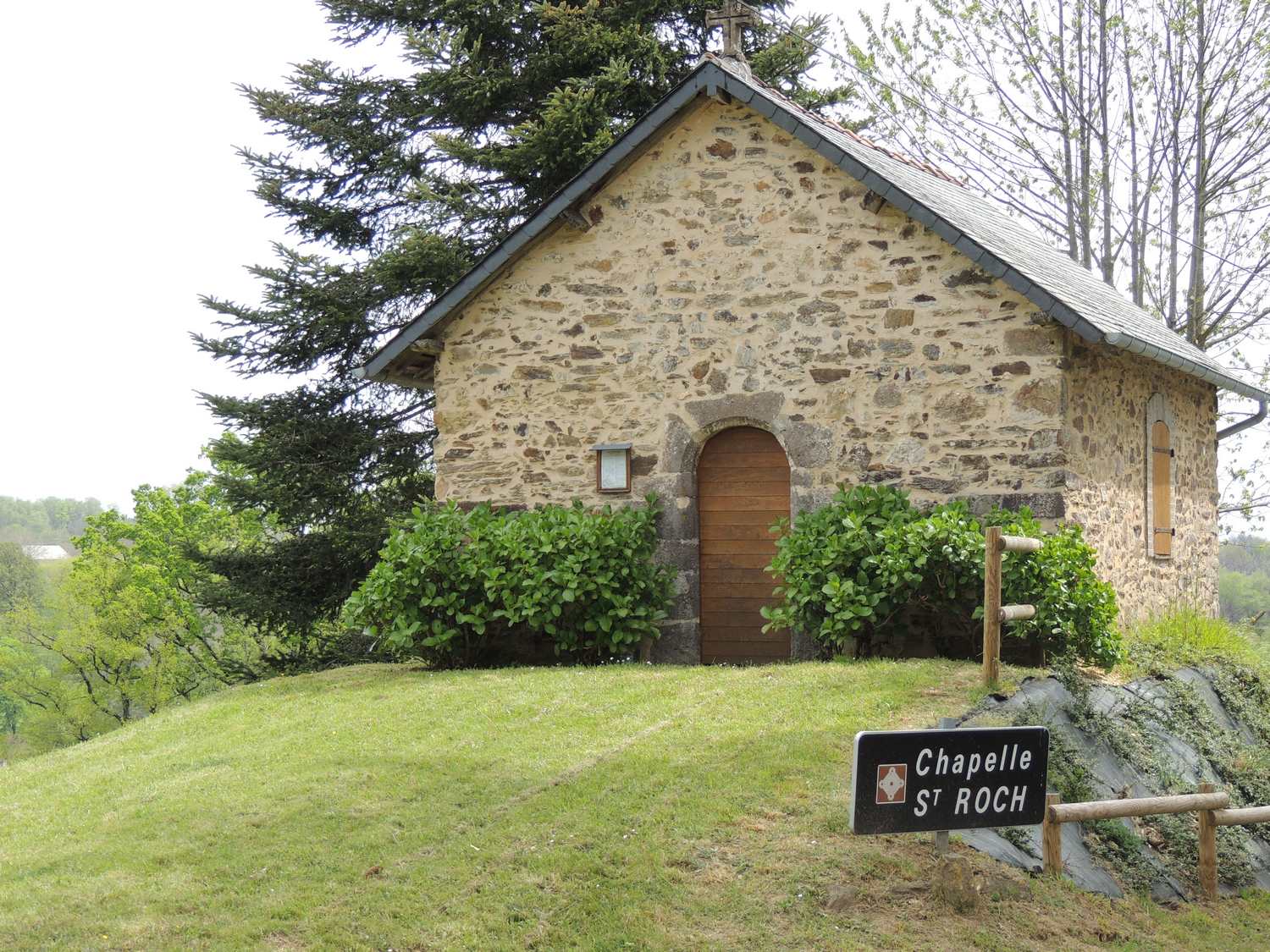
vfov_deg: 19.6
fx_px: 2752
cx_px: 635
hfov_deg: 26.0
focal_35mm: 75
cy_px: 476
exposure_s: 1/250
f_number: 3.9
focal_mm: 13.3
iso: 100
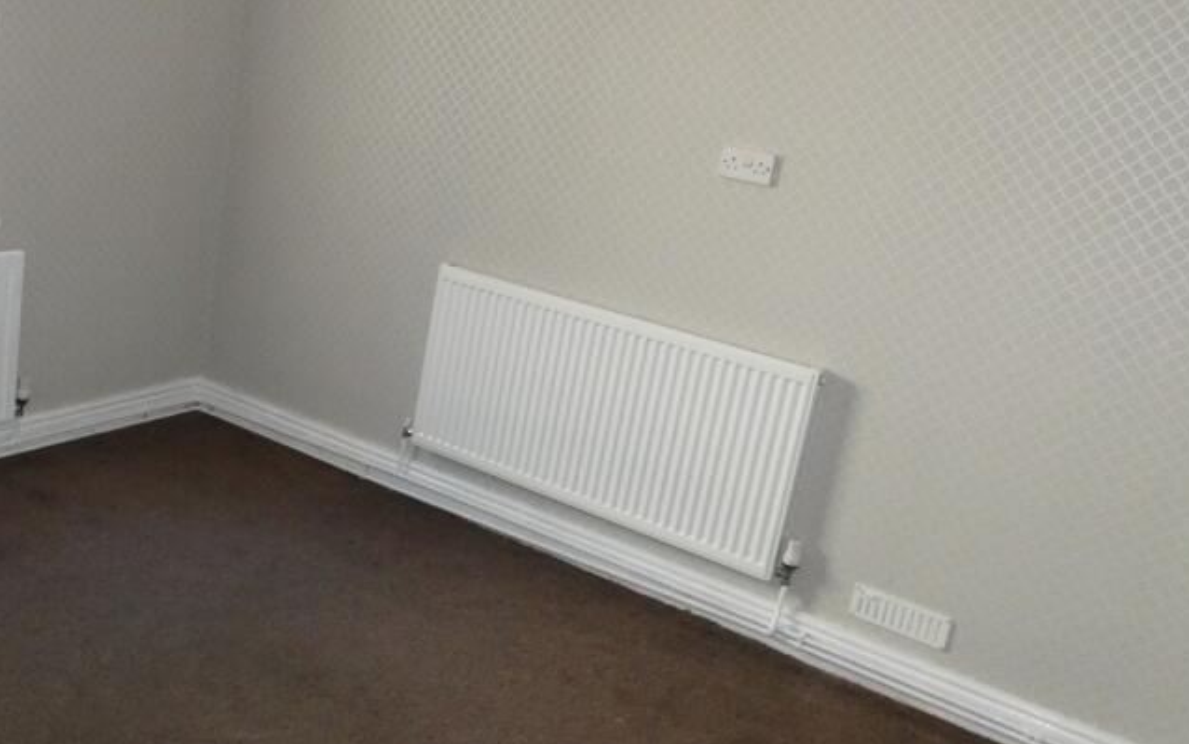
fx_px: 1102
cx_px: 438
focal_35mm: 34
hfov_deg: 56.0
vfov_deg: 37.1
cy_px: 296
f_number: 2.8
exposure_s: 1/125
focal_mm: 3.6
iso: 500
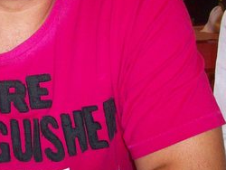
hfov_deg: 21.8
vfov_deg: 16.4
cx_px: 9
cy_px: -28
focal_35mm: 87
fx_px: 569
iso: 160
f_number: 2.8
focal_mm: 5.7
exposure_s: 1/60
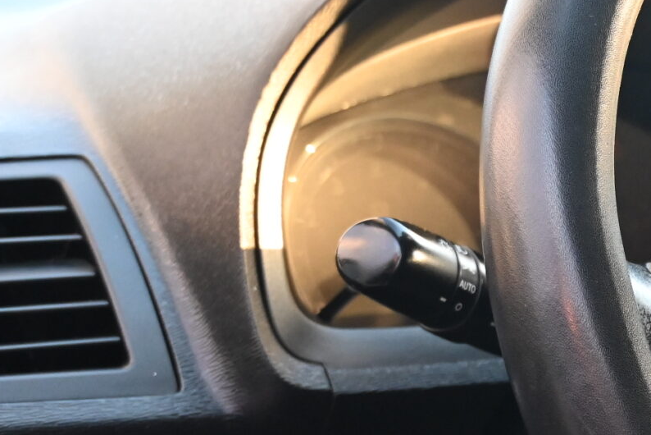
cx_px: 1004
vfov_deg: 11.7
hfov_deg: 16.0
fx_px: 2098
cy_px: 447
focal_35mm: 116
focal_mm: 36
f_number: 4
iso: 3200
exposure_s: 1/125
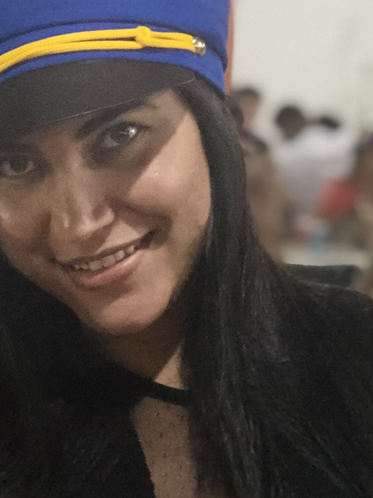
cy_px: 381
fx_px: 1912
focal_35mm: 133
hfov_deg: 11.1
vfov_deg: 14.8
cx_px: 147
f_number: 2.8
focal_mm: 6.6
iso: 1250
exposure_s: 1/30
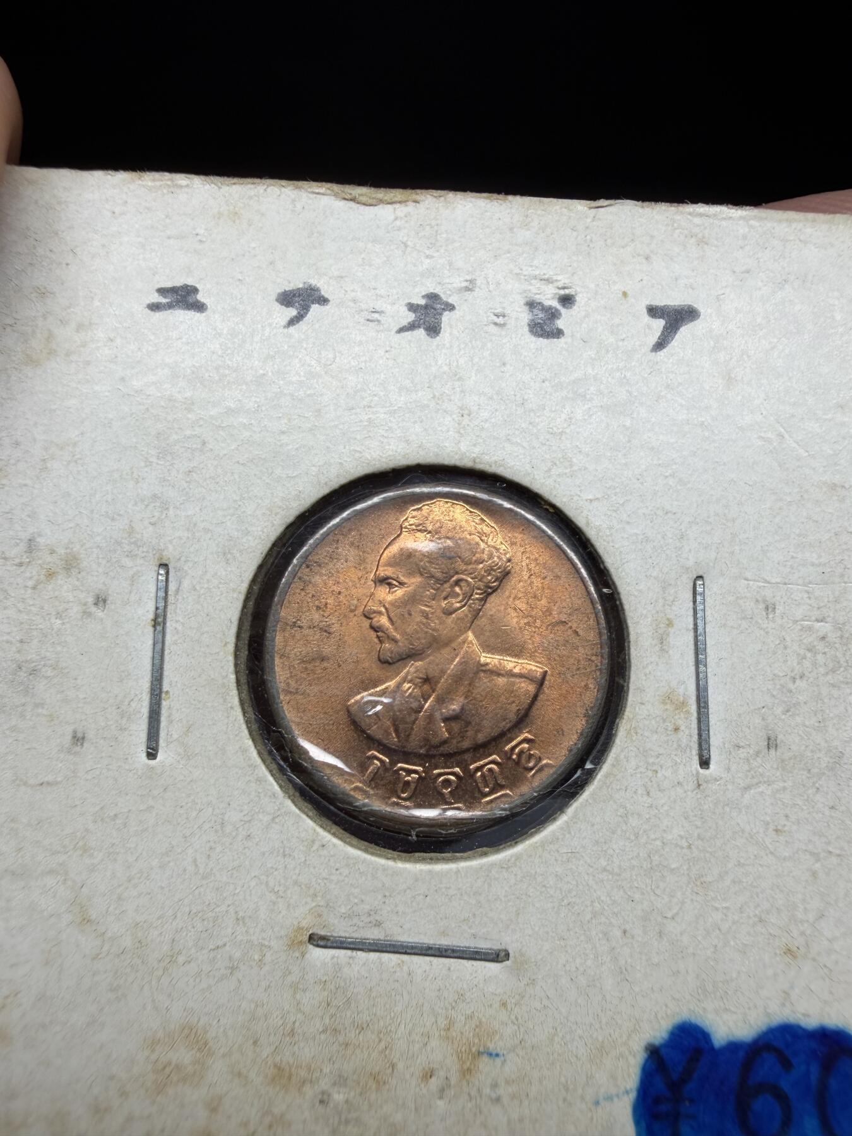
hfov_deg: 53.1
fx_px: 853
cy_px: 568
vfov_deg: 67.3
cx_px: 426
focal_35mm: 26
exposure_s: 1/507
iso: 50
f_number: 2.2
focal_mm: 2.22
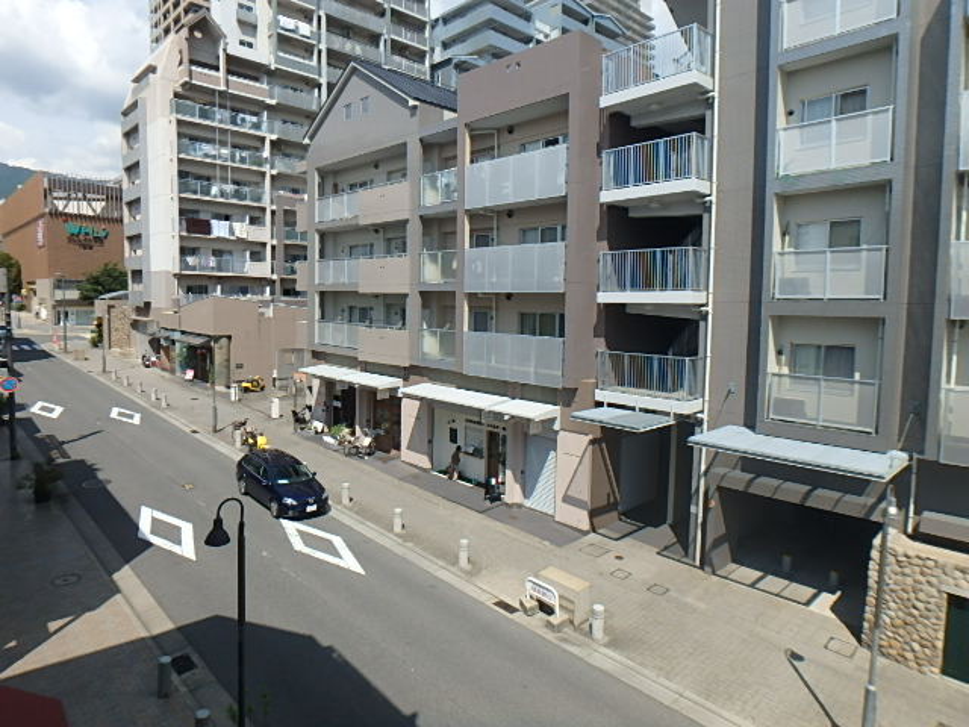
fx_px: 588
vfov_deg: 63.4
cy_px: 364
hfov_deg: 79.0
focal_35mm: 21
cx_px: 484
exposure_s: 1/500
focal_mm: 3.7
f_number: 6
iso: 125
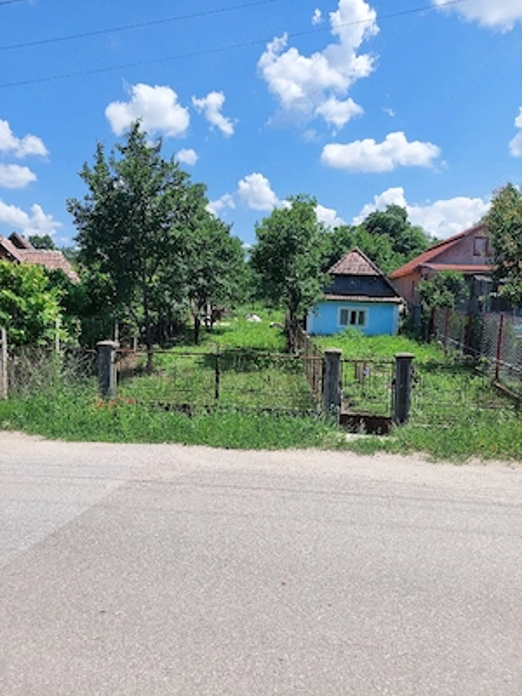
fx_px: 483
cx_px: 261
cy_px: 348
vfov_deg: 71.6
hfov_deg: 56.8
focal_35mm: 24
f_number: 1.8
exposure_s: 1/2000
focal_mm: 5.23
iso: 40
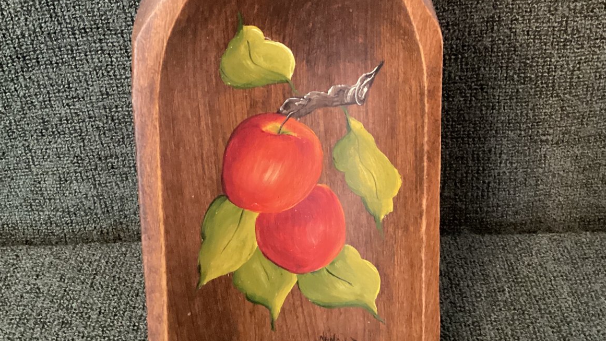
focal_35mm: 44
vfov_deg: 26.8
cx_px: 301
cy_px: 93
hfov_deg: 46.4
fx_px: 707
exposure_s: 1/24
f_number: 2.4
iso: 800
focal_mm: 3.3
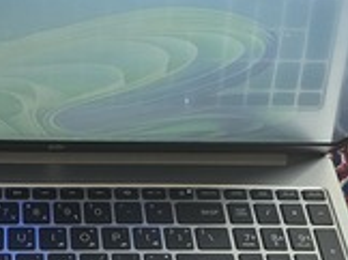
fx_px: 652
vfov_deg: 21.8
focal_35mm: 65
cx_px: 35
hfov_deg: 28.7
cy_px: 255
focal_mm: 6.3
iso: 500
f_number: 1.7
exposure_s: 1/120
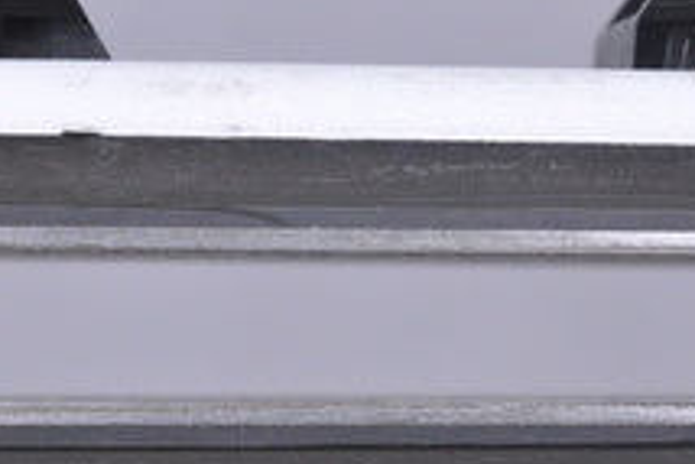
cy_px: 316
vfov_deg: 4.2
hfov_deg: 6.2
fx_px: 6395
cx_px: 406
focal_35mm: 331
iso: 3200
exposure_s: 1/125
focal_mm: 105
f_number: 9.5
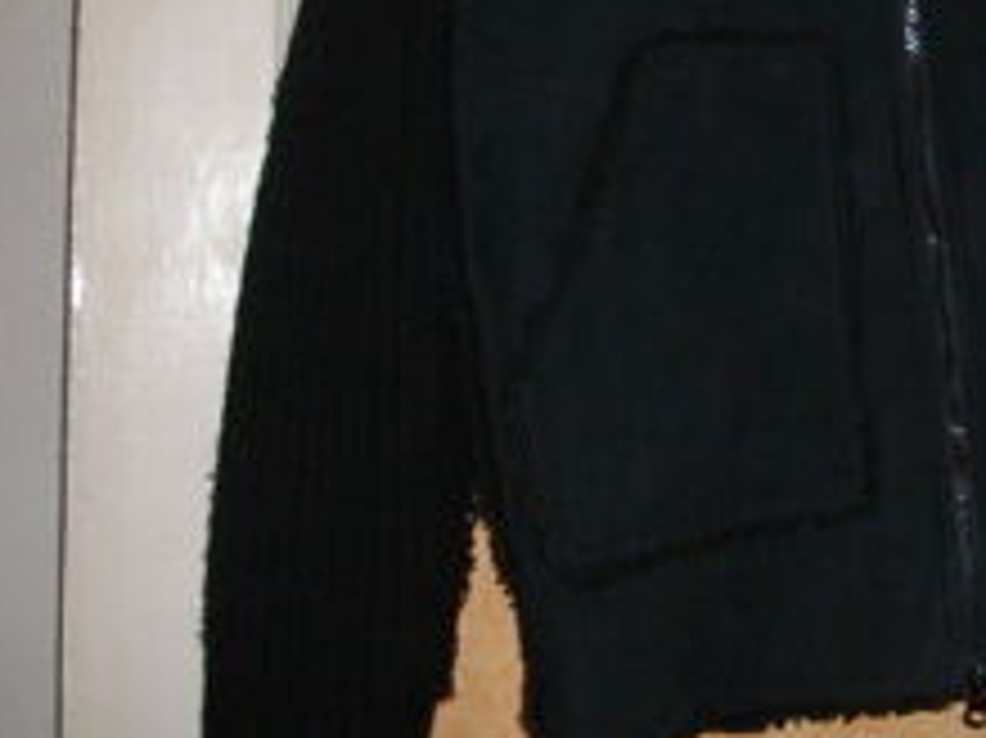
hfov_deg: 23.4
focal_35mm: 81
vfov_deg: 17.9
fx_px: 2306
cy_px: 81
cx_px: 905
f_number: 2.8
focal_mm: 6.2
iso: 160
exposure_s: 1/50
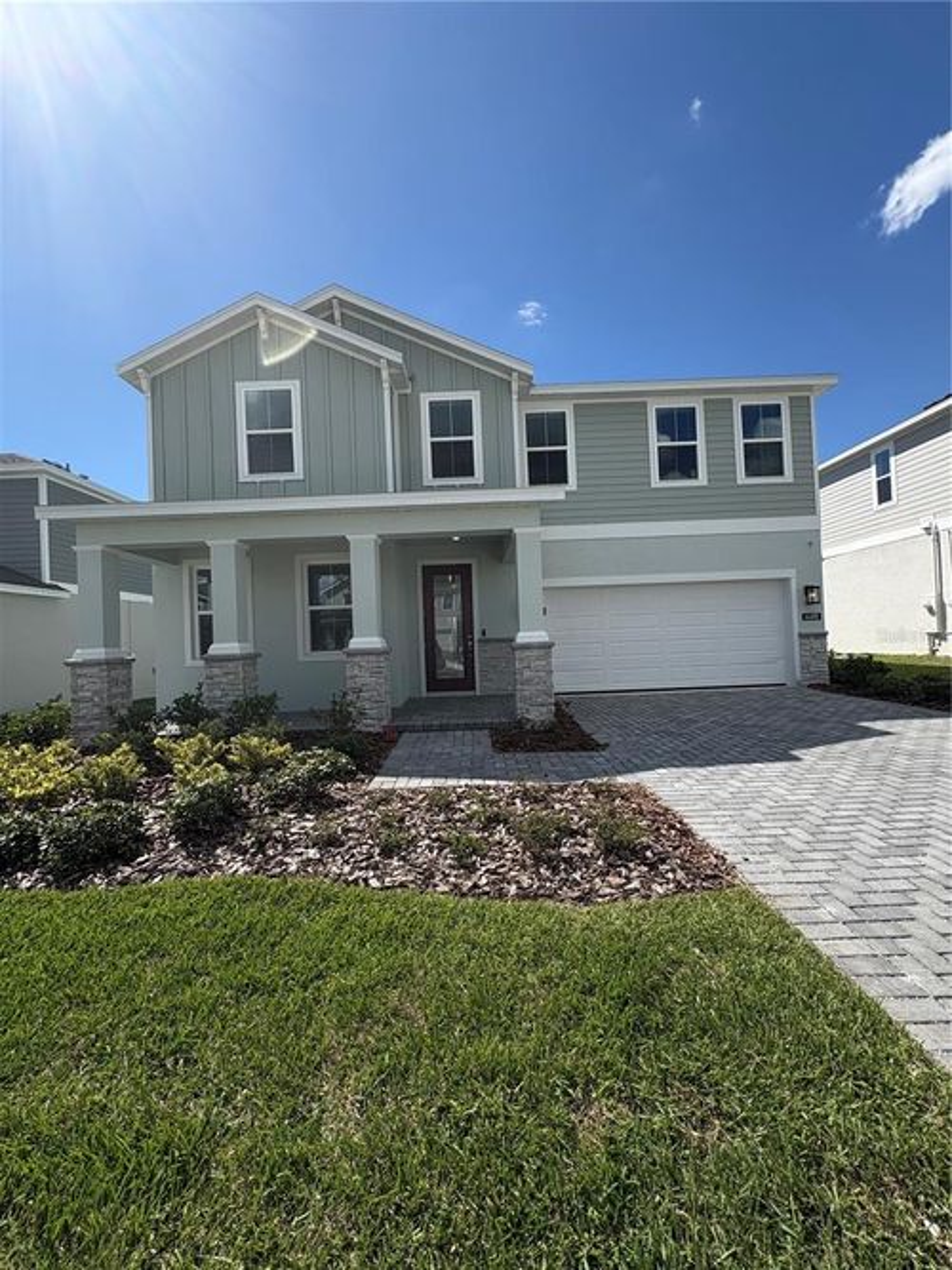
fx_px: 514
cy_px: 635
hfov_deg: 85.7
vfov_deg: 102.1
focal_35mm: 14
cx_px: 476
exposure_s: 1/2028
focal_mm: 2.22
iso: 40
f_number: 2.2
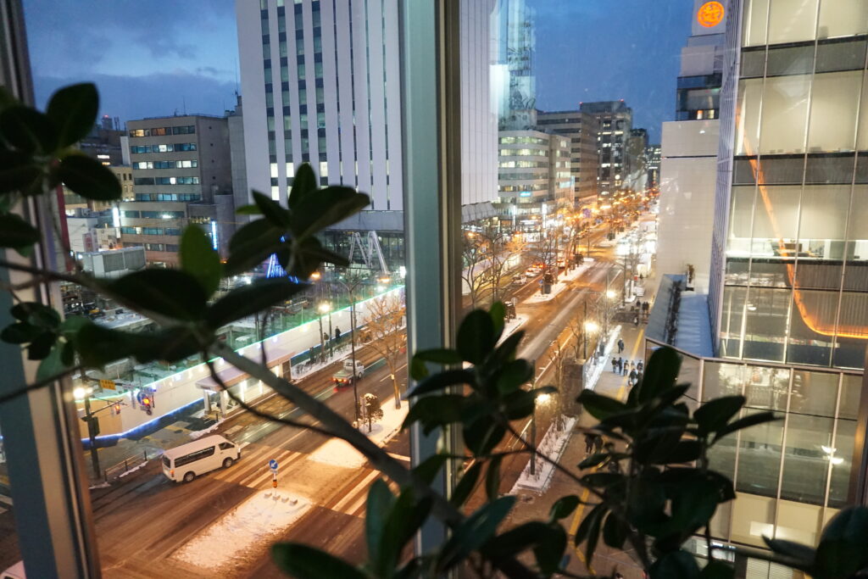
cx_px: 434
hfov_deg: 73.7
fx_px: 579
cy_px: 290
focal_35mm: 24
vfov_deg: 53.1
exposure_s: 1/40
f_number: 3.5
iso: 3200
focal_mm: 16
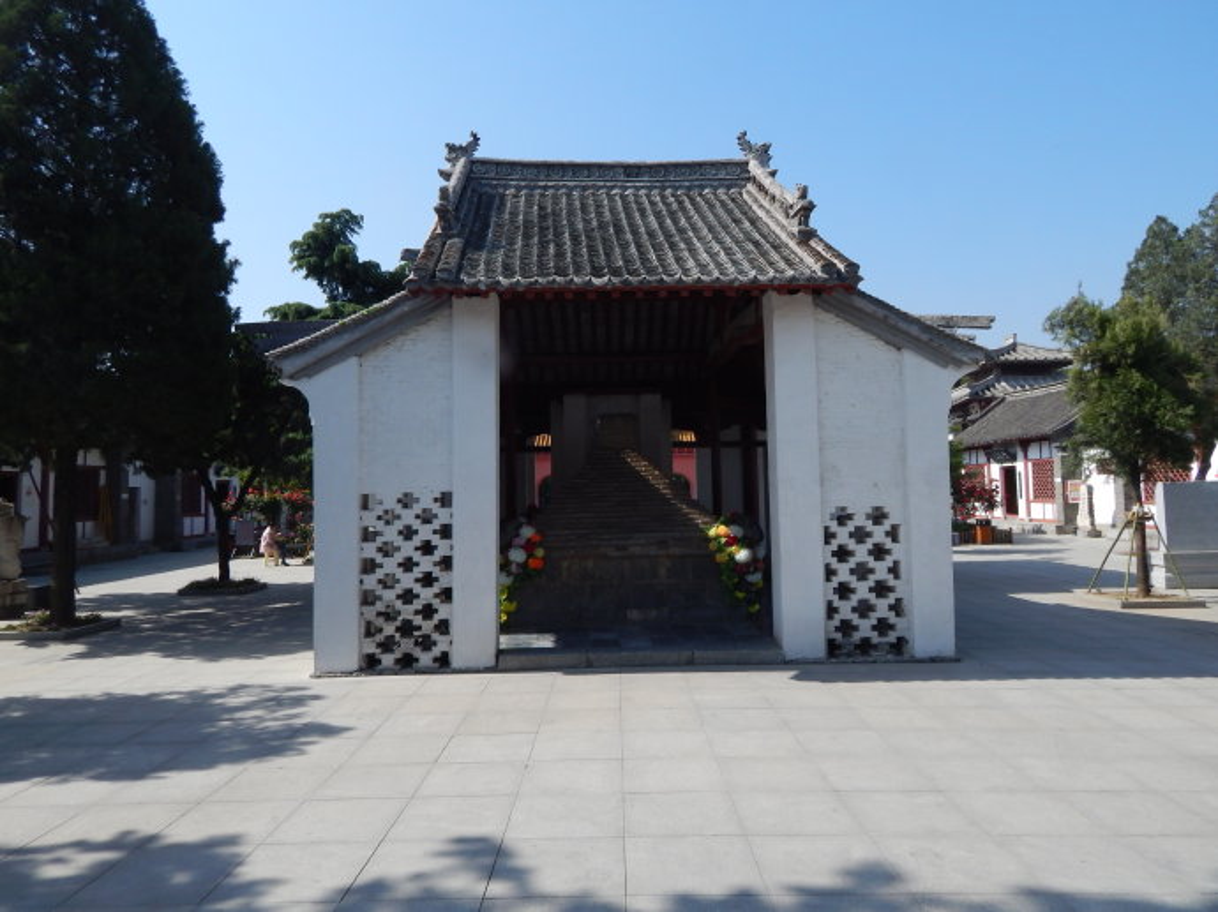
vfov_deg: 58.8
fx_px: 809
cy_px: 456
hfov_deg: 73.9
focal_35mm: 23
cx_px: 609
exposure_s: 1/1500
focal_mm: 4
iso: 125
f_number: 3
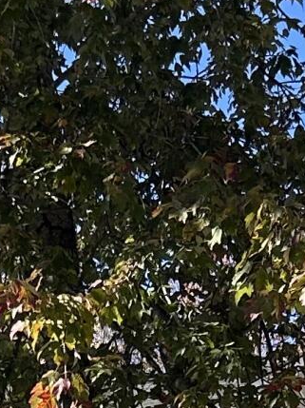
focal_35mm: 182
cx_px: -29
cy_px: 729
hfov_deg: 8.1
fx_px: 2141
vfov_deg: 10.3
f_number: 1.5
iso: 50
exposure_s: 1/2045
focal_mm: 5.7
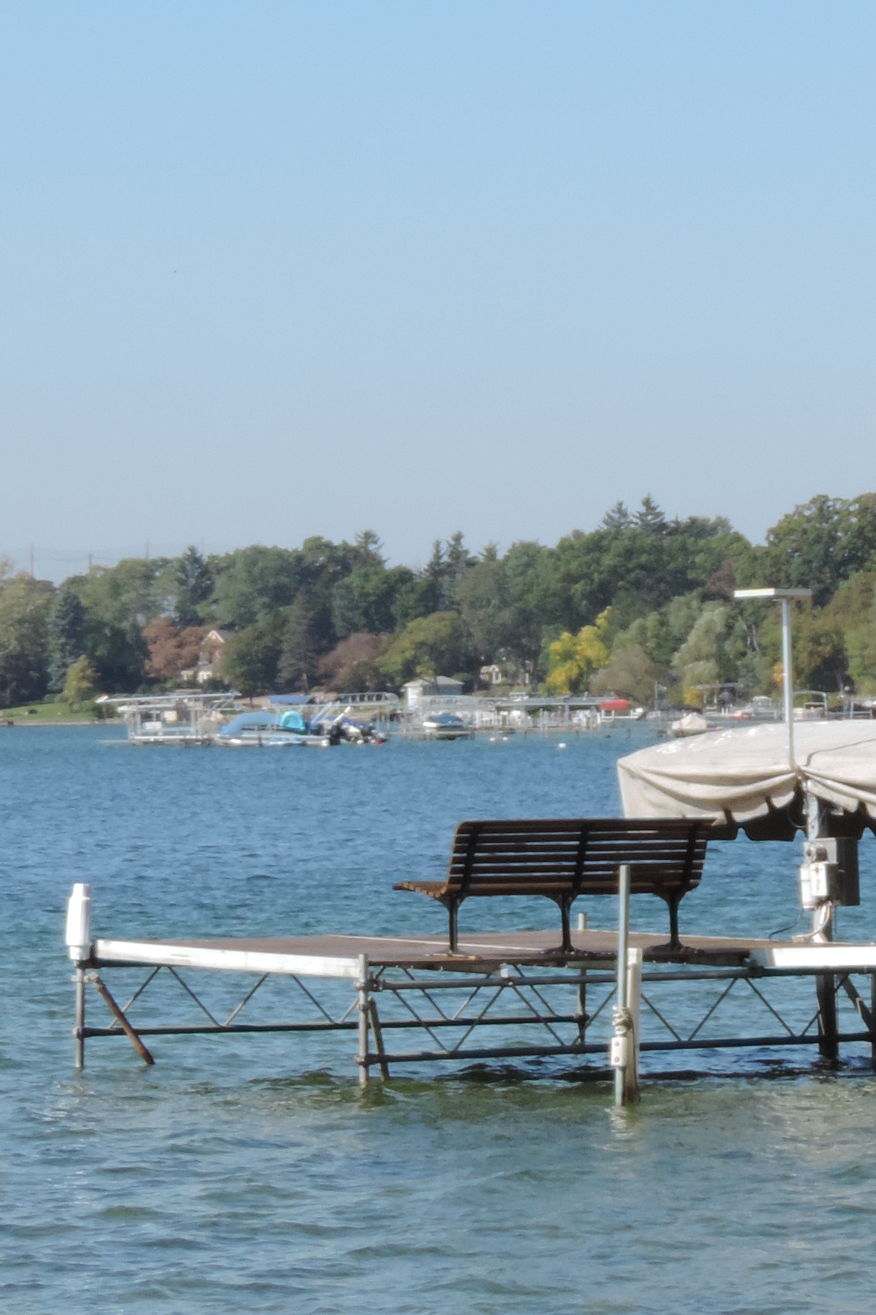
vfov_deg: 10.5
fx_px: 7156
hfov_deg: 7.0
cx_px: 557
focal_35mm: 196
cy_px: 486
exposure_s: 1/500
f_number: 3.9
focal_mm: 12.4
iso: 80
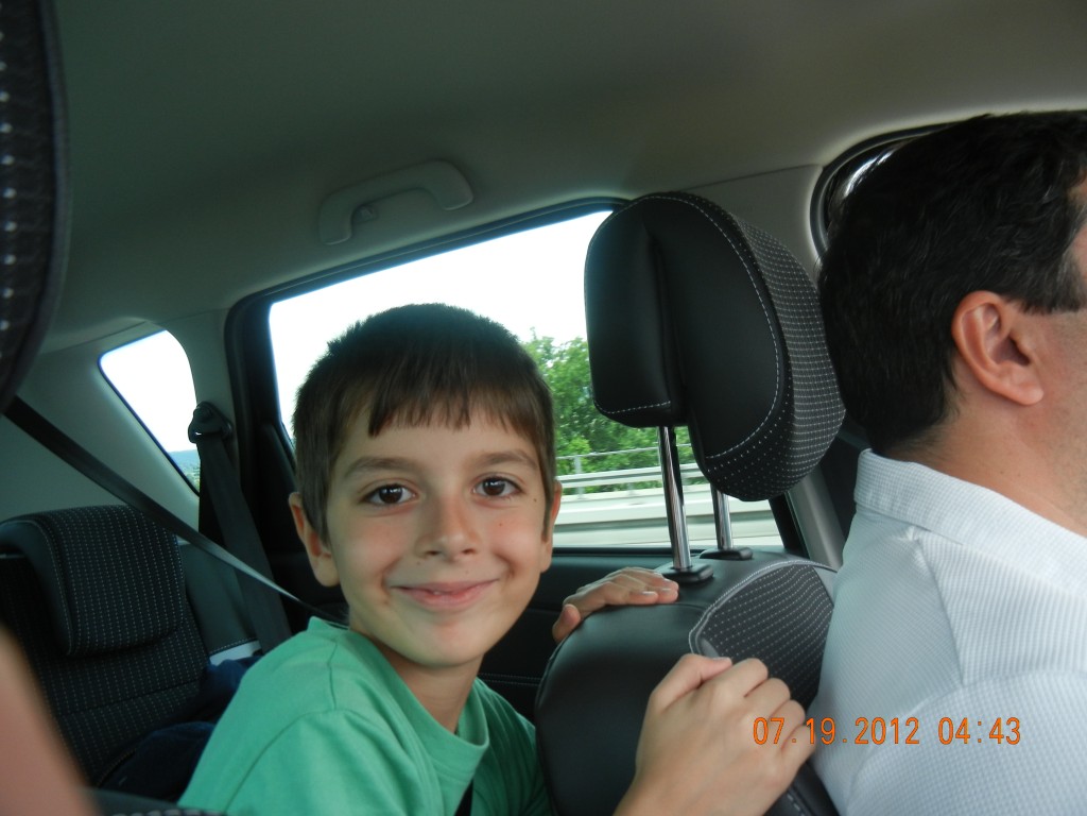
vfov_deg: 46.8
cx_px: 544
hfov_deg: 60.0
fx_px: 942
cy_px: 408
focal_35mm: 30
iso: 160
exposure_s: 1/194
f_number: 3.5
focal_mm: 5.4
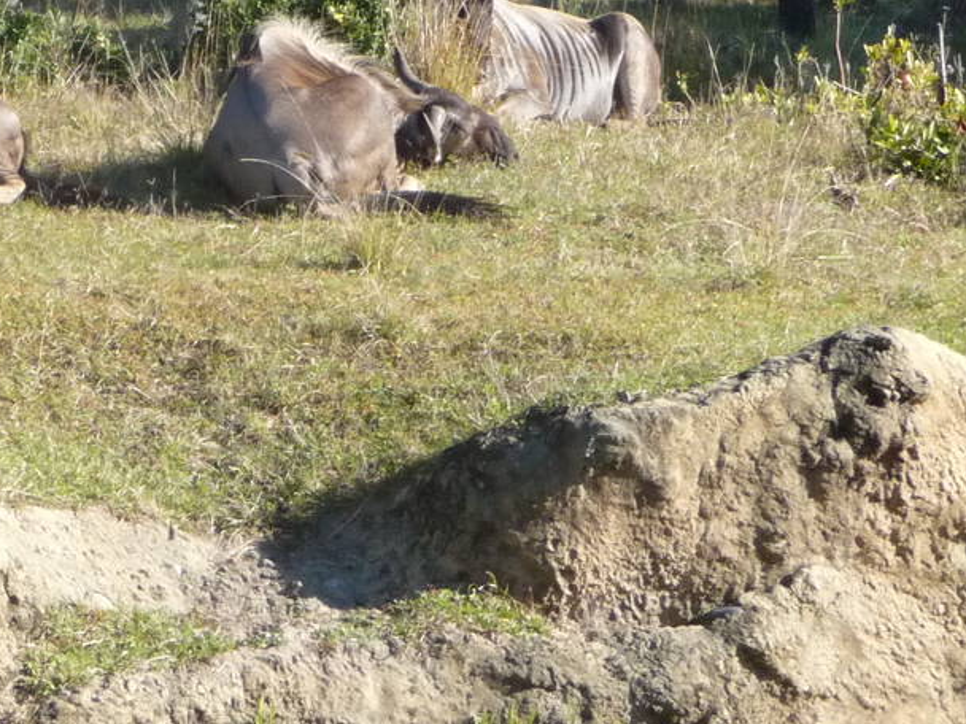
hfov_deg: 7.3
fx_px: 7563
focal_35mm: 271
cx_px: 51
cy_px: 51
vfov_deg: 5.5
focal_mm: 17.5
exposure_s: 1/500
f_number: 4.7
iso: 250
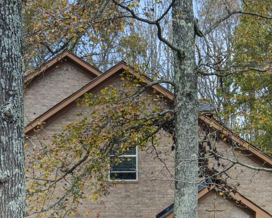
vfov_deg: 15.4
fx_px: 789
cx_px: 82
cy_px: 213
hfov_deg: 19.5
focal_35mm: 98
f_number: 8
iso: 200
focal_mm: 24
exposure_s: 1/15
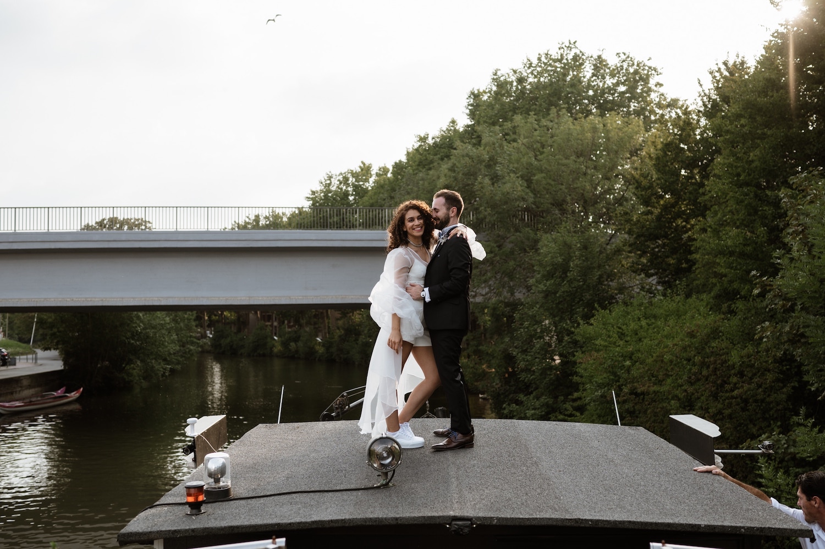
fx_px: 802
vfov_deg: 37.8
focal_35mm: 35
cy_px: 274
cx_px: 412
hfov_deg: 54.5
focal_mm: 35
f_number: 2.8
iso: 100
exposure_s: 1/1000
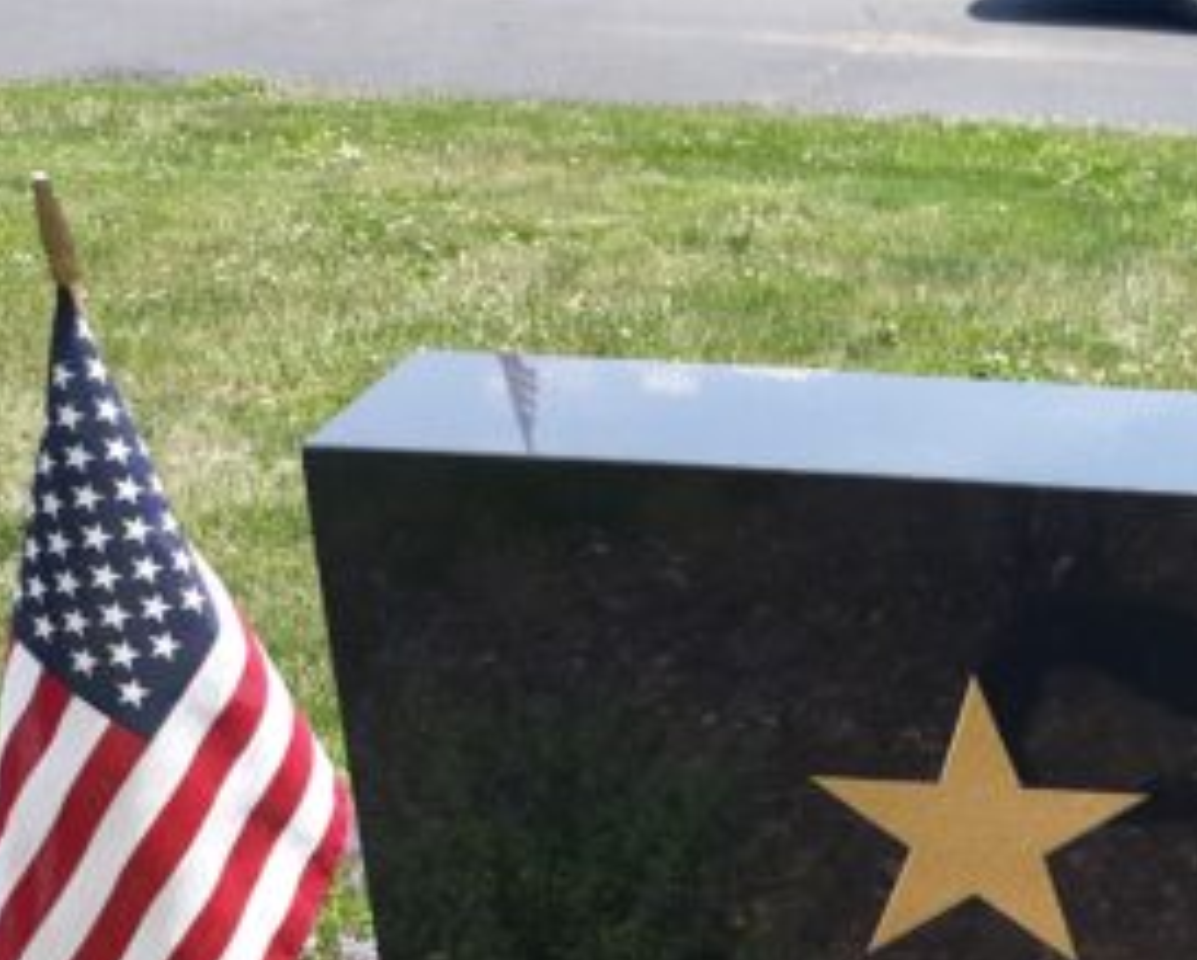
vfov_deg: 24.6
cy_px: 877
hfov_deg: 29.3
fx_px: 2128
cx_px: 1210
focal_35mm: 60
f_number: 1.7
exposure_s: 1/688
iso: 40
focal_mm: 3.7
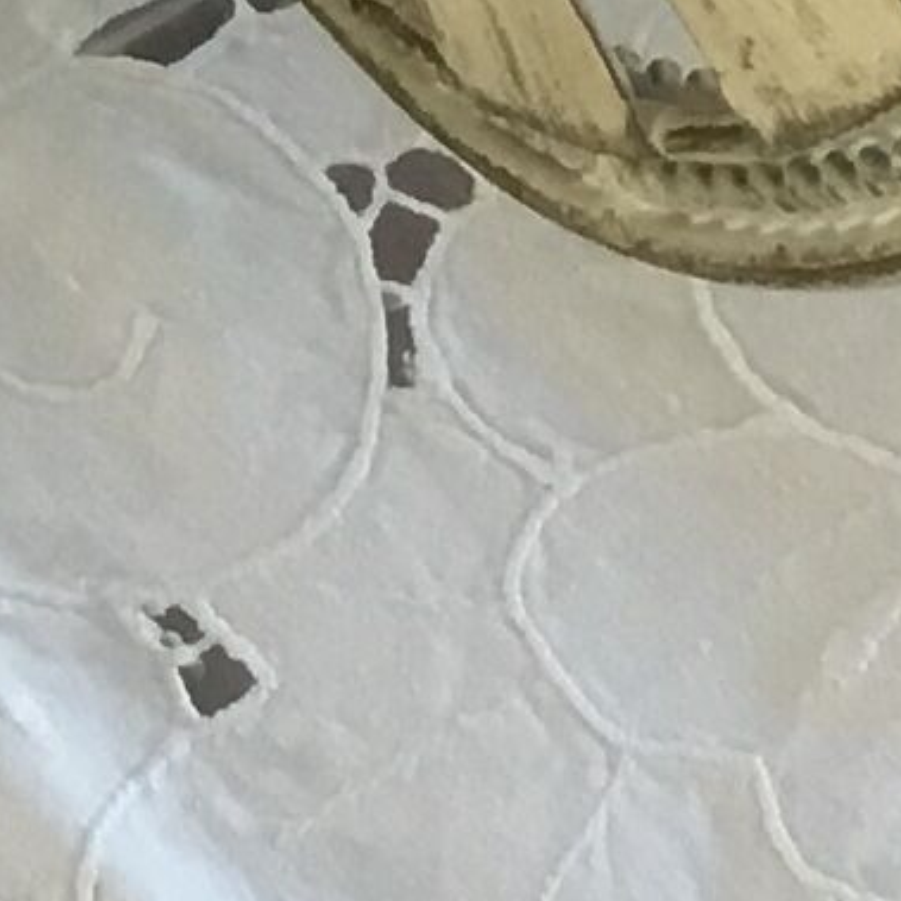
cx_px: -597
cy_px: -1089
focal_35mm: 236
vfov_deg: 7.1
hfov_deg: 7.3
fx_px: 6950
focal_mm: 3.3
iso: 32
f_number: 2.4
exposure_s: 1/33
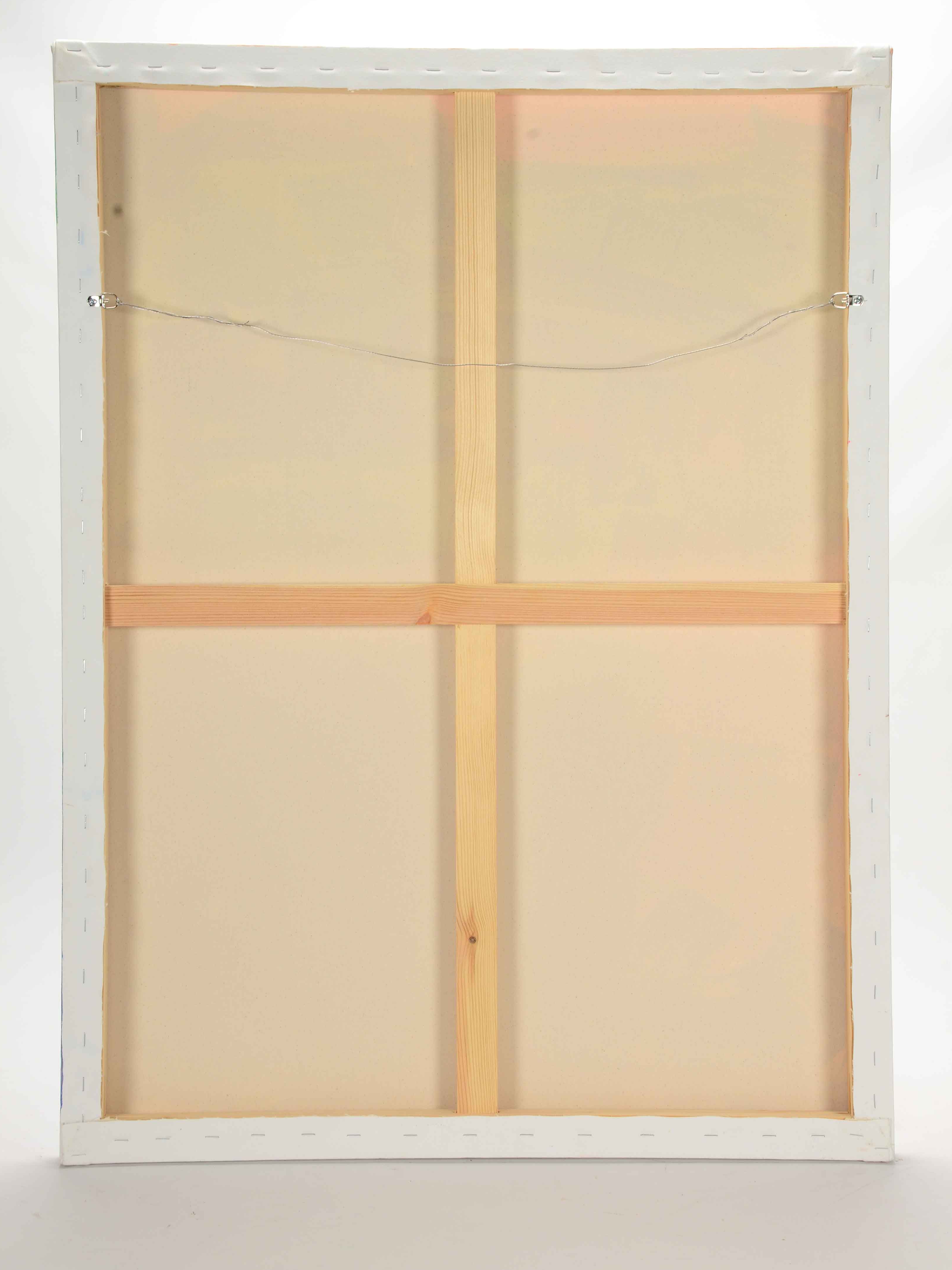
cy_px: 588
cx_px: 476
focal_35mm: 82
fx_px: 3007
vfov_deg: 23.8
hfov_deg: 18.0
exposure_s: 1/160
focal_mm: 50
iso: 200
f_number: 16
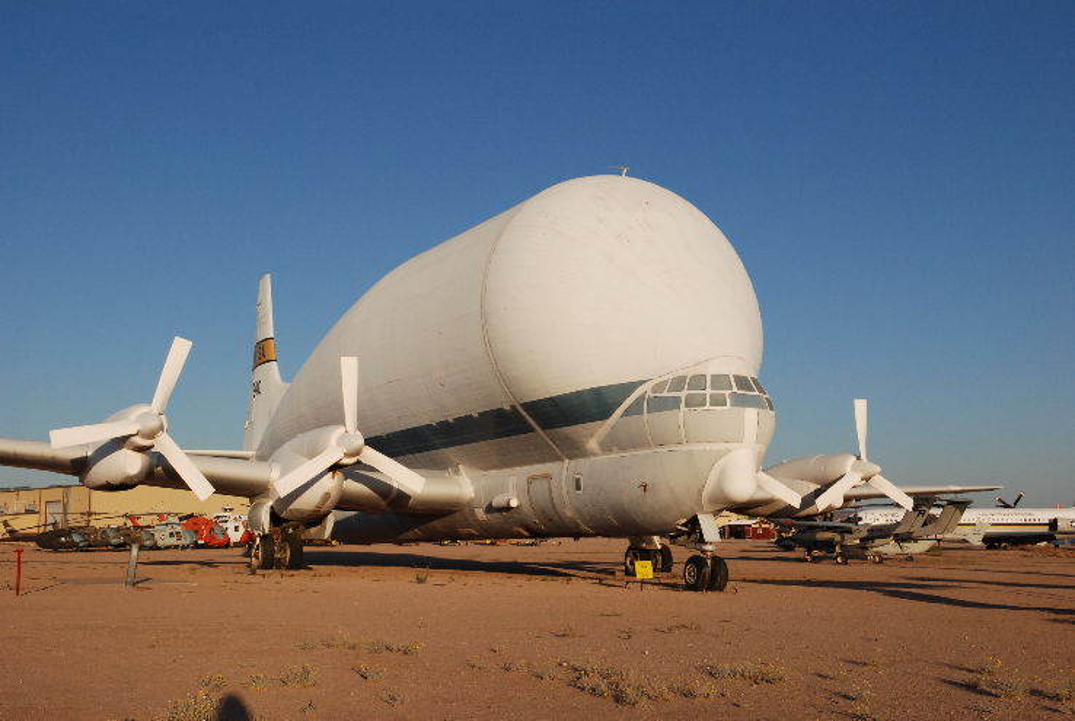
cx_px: 538
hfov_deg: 43.5
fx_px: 1346
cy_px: 360
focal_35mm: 45
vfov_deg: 30.0
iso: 500
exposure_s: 1/640
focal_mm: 30
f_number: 13
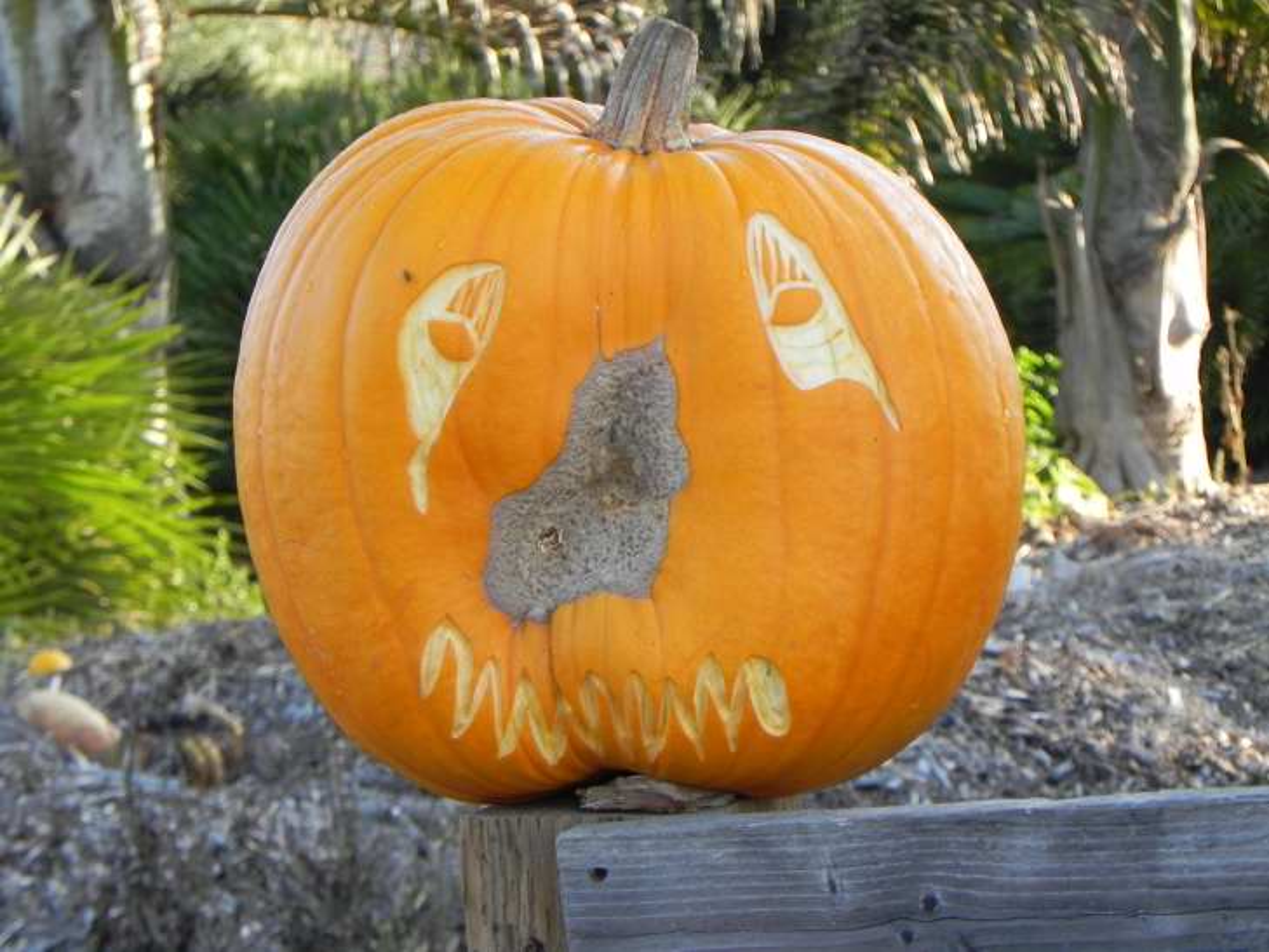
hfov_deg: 10.7
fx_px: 6746
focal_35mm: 184
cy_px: 476
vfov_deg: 8.1
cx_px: 634
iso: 160
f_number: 4.5
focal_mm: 32.7
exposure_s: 1/147
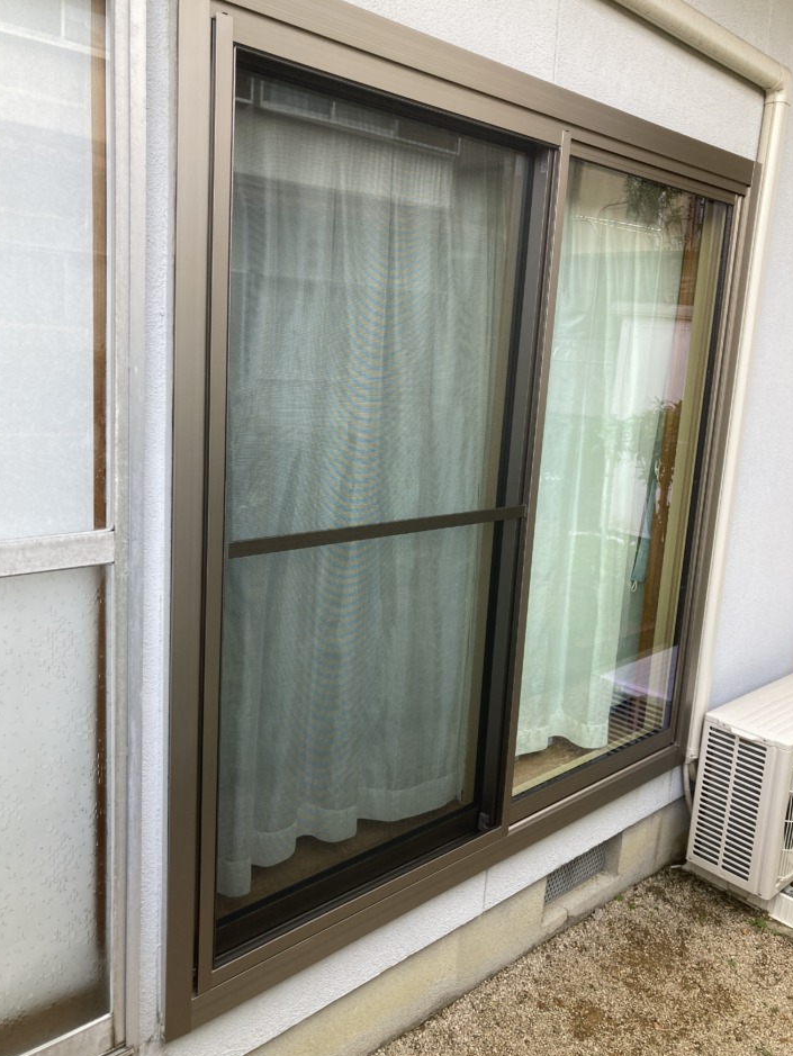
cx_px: 398
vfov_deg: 61.6
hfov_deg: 48.3
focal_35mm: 29
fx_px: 885
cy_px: 520
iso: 32
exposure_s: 1/121
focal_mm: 3.99
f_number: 1.8
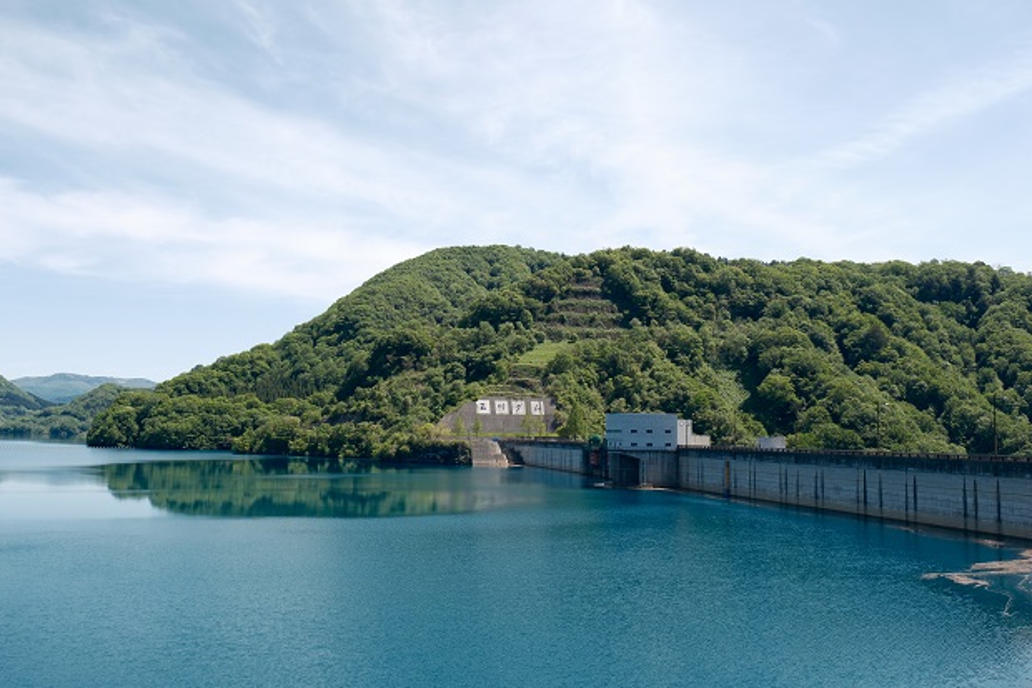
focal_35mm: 32
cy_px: 348
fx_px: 917
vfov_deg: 41.1
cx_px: 519
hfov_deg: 58.7
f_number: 4.5
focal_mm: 20.6
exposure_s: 1/500
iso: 125
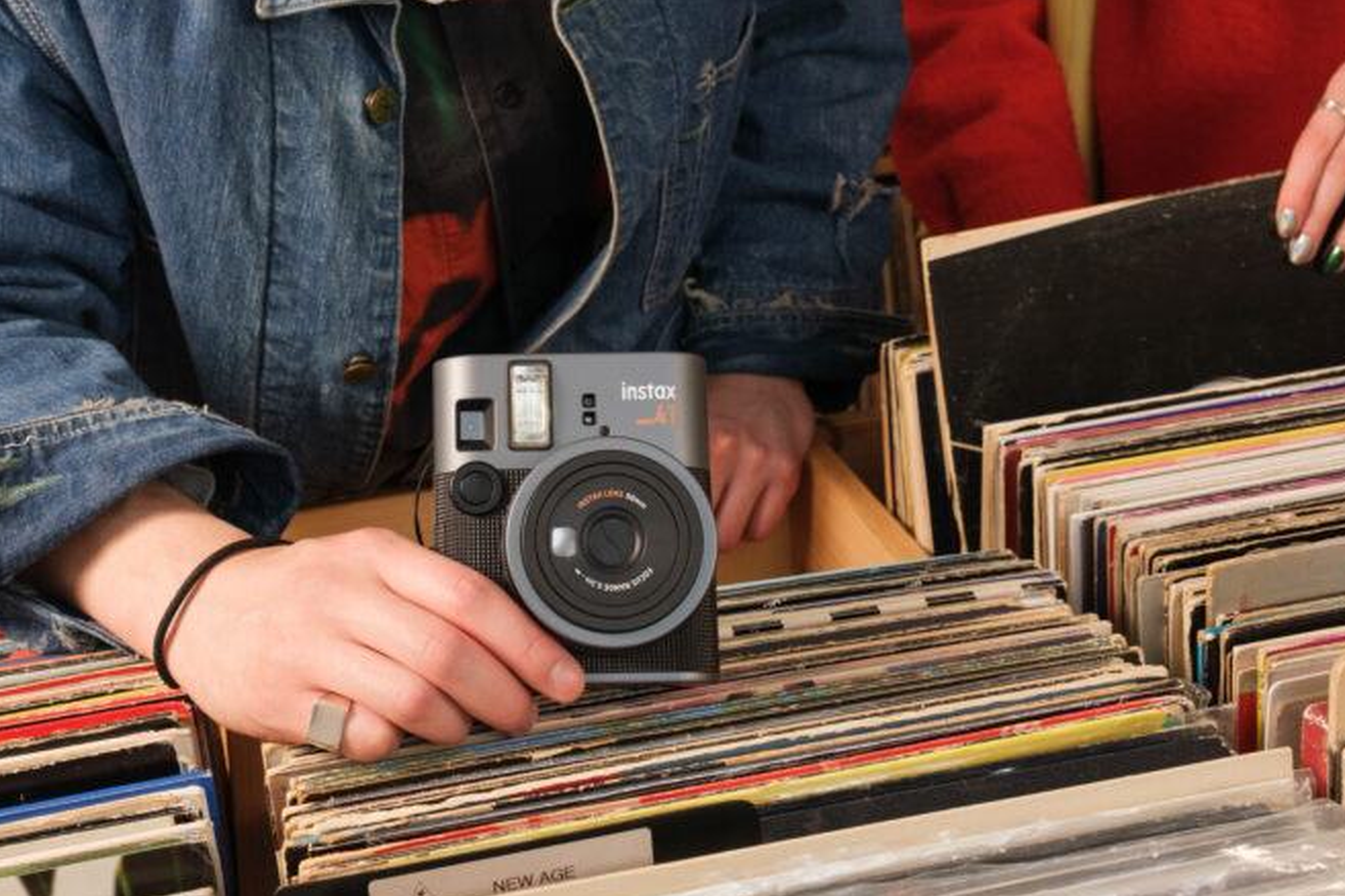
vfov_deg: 27.4
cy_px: 323
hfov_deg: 40.1
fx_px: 1831
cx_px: 514
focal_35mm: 49
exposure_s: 1/125
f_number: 6.4
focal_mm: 24.7
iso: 800
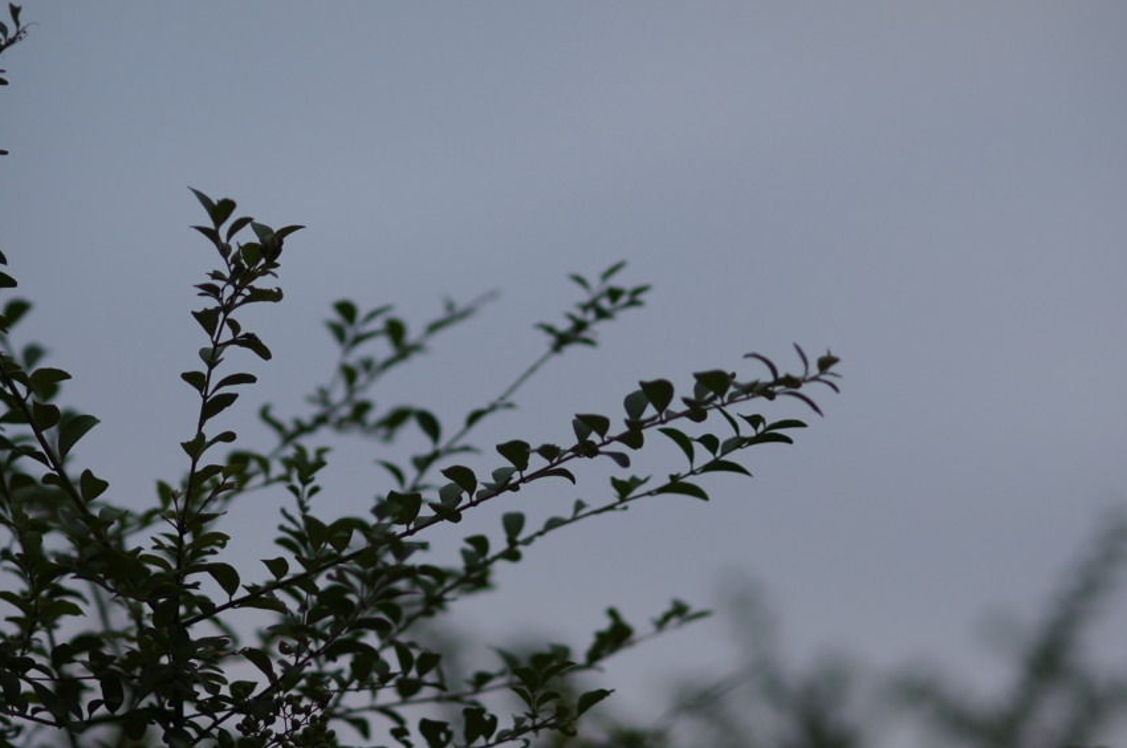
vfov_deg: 8.9
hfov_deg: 13.4
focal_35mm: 154
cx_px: 601
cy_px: 418
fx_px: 4801
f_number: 1.7
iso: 200
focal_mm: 85
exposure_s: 1/640
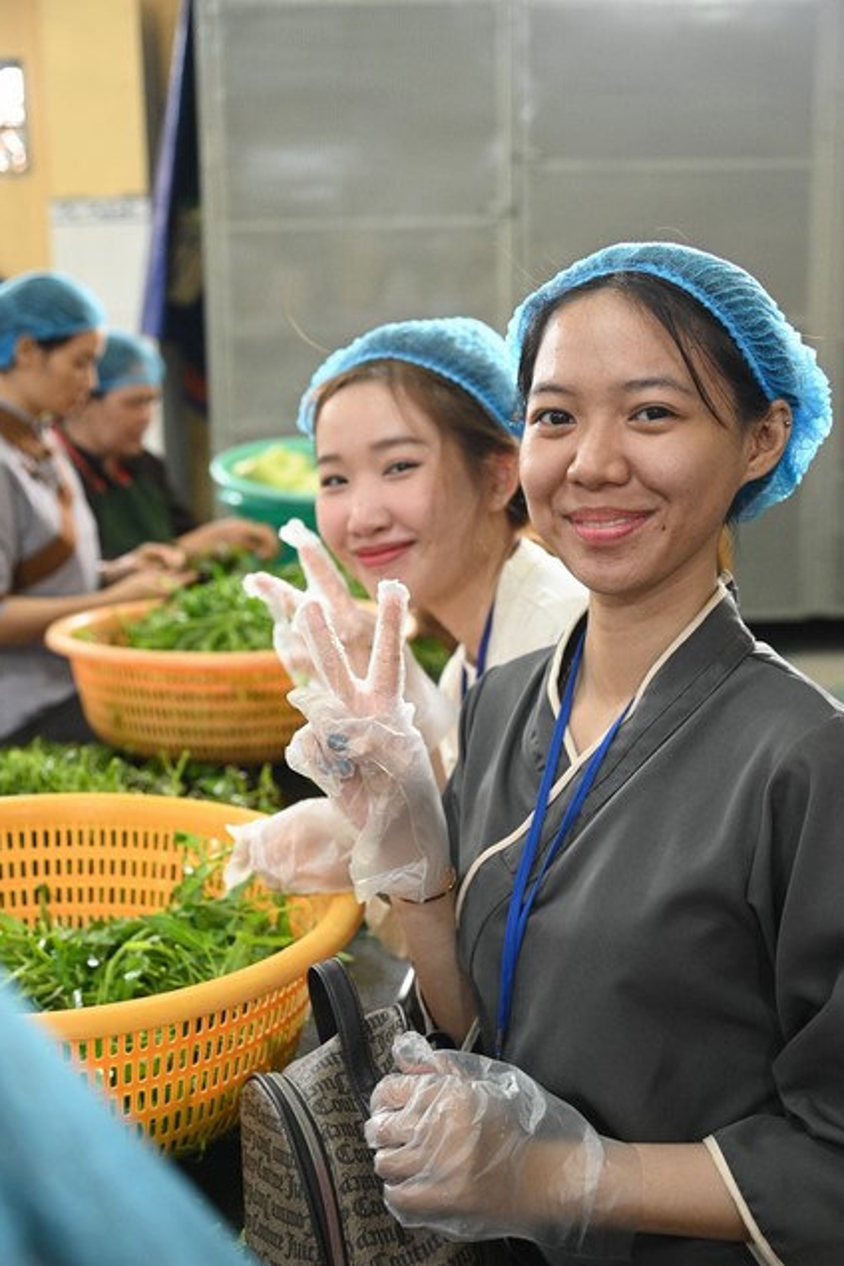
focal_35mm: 49
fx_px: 1723
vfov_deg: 40.3
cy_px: 643
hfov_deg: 27.5
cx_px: 422
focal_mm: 48
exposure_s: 1/160
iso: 6400
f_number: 4
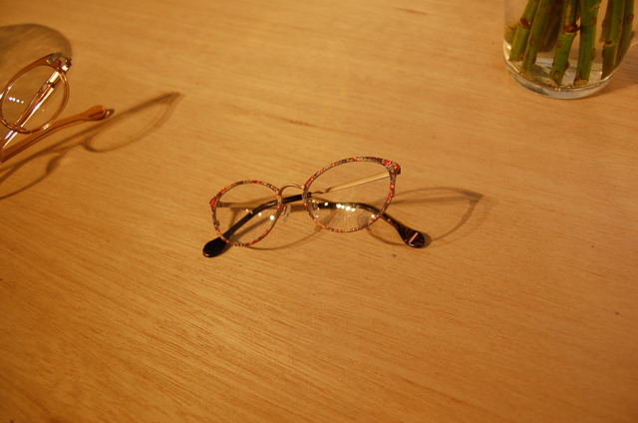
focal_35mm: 28
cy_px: 212
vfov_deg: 45.5
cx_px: 319
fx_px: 504
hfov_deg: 64.7
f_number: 3.5
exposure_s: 1/60
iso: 200
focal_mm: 19
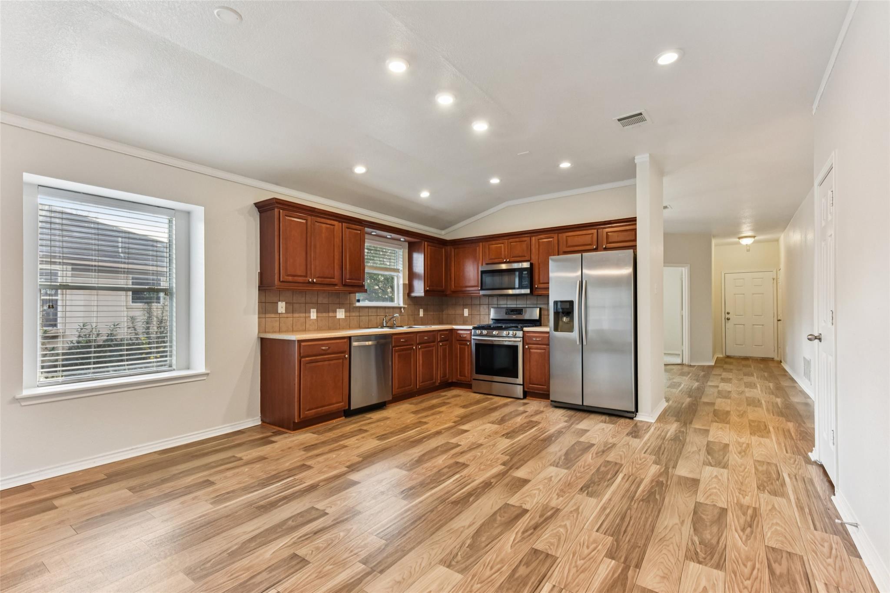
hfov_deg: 96.7
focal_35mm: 16
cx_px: 445
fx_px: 395
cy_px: 296
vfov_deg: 73.7
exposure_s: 1/30
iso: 800
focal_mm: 16
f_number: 8
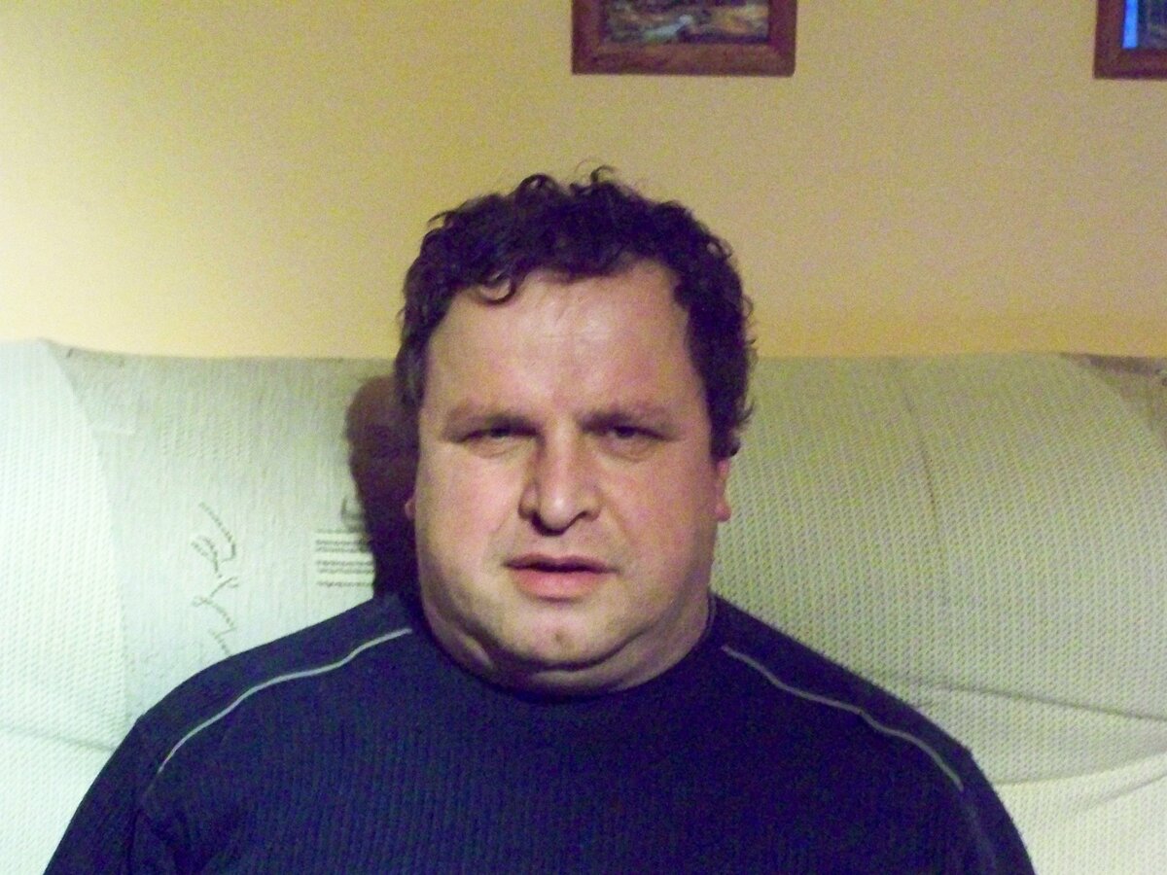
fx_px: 3574
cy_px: 438
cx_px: 584
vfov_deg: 14.0
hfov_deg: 18.5
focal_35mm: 106
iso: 1600
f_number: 3.2
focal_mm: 17.5
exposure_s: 1/30
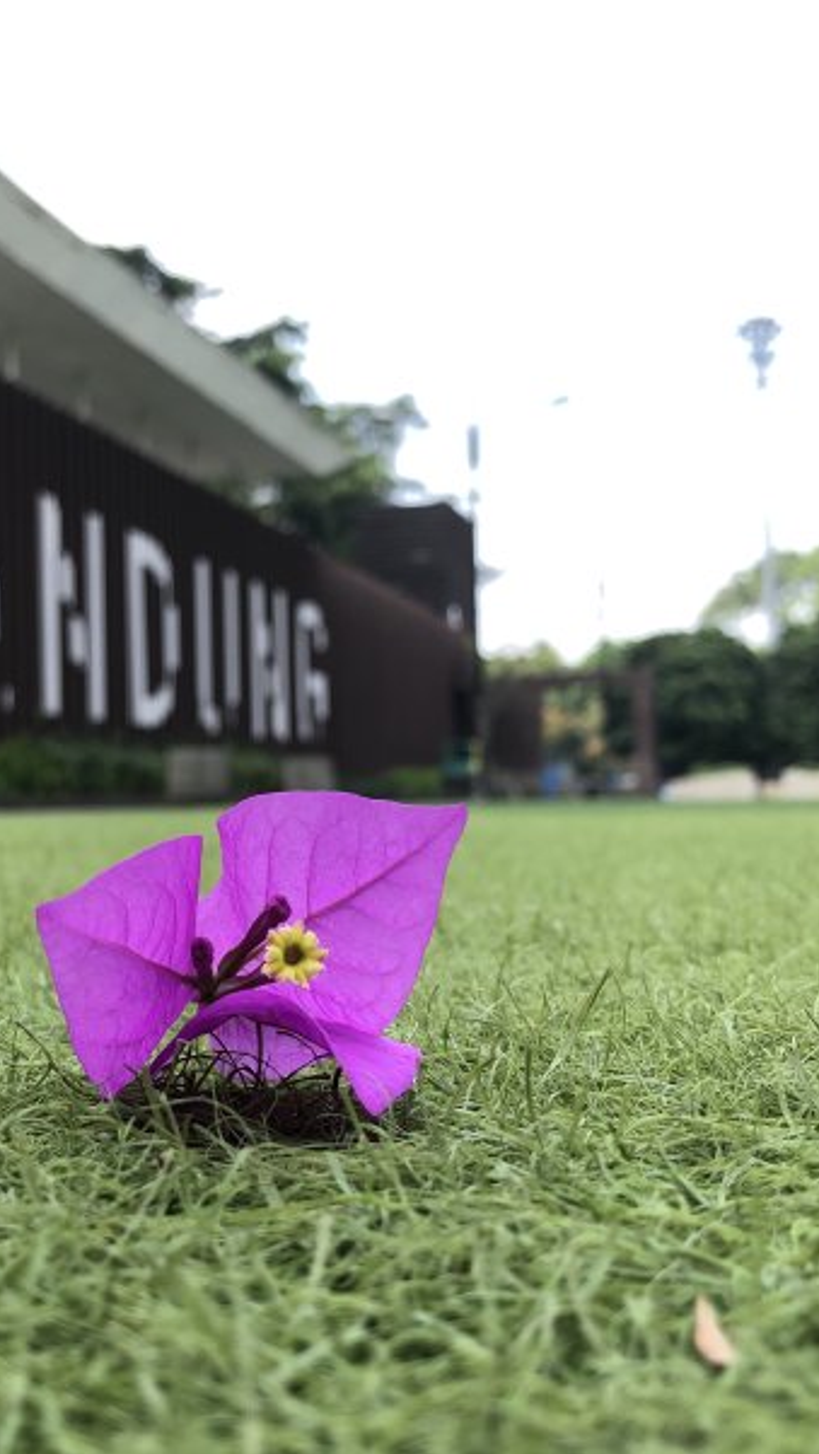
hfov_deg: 37.6
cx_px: 310
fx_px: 1196
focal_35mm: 31
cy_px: 729
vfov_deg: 62.6
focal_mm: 3.99
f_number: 1.8
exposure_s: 1/306
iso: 20
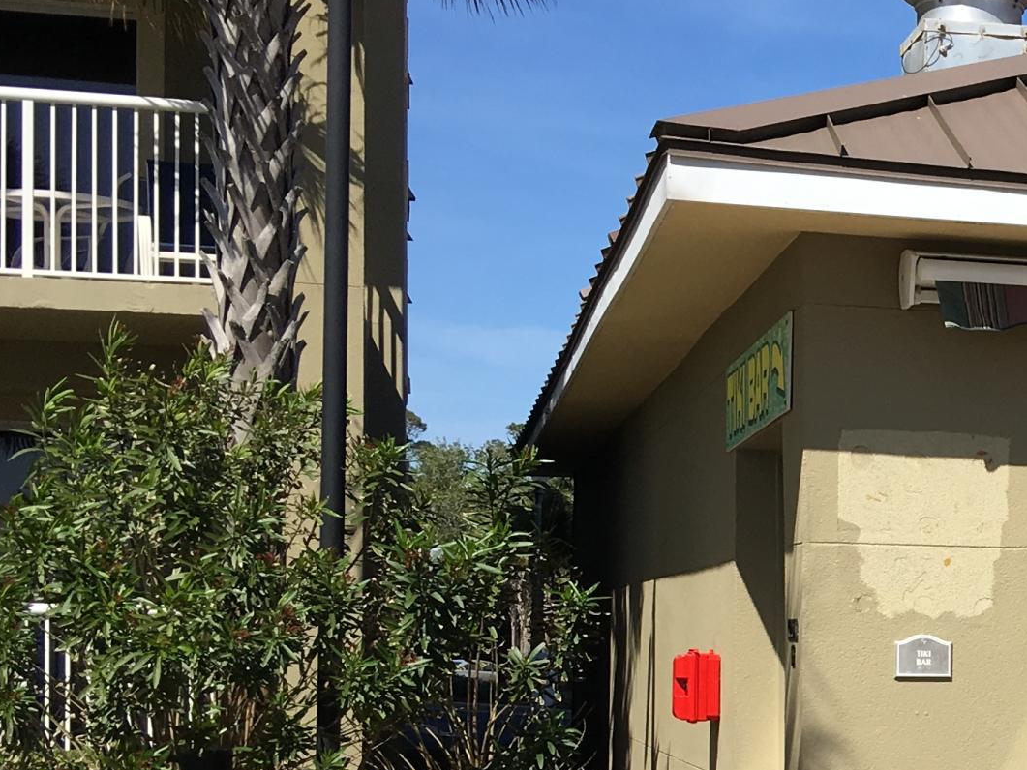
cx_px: 1259
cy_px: 696
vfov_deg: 17.7
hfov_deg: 21.9
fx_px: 2433
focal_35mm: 82
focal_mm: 4.15
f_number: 2.2
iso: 25
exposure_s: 1/1672
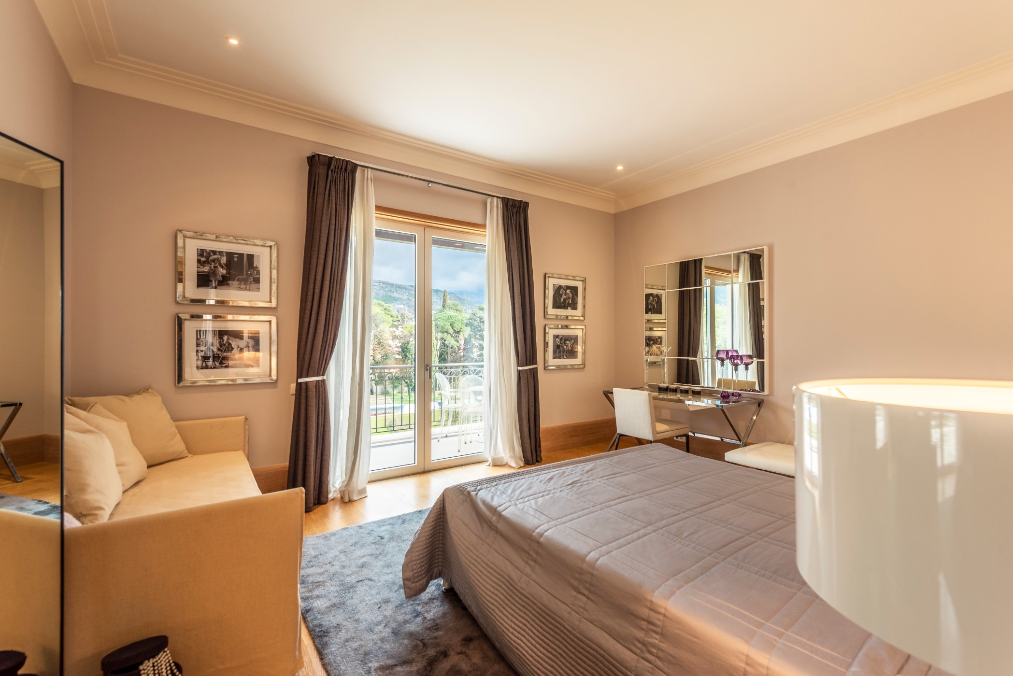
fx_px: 450
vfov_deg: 73.8
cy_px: 338
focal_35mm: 16
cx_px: 506
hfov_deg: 96.7
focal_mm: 16
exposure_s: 1/80
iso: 100
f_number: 5.6
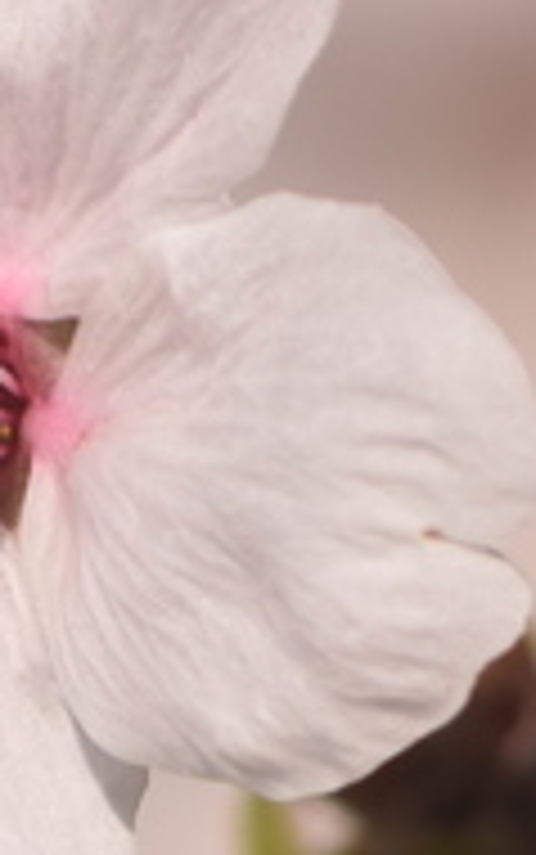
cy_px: 567
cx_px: 311
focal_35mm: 1931
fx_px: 45064
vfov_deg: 1.1
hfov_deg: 0.7
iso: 100
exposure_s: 1/640
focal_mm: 200
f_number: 7.1
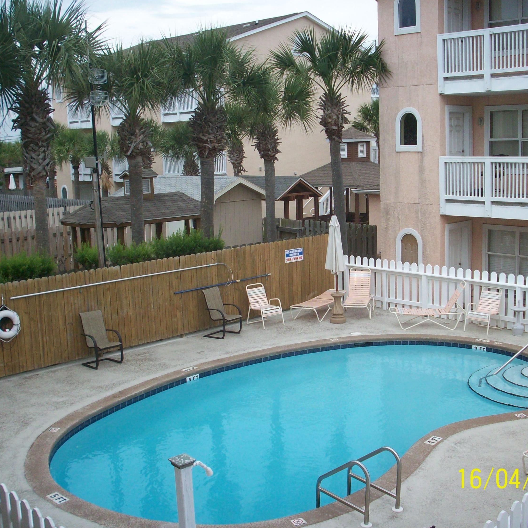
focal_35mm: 44
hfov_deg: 38.3
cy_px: 263
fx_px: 759
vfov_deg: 38.3
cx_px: 282
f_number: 2.8
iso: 80
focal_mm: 6.2
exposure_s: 1/372
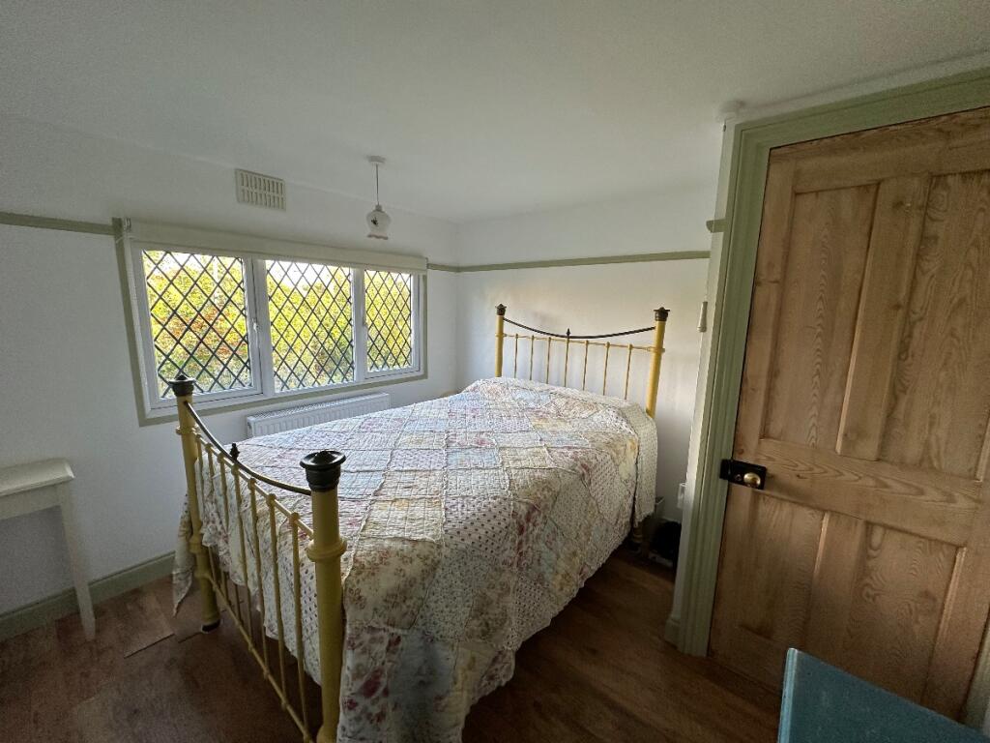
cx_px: 495
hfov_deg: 102.1
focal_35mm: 14
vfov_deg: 85.7
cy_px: 372
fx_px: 400
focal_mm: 2.22
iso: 125
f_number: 2.2
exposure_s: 1/99
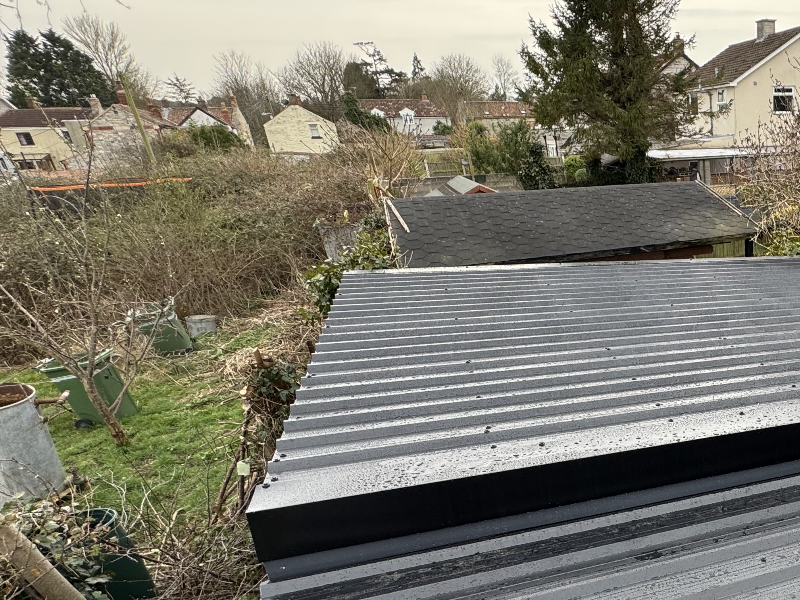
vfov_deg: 48.9
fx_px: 647
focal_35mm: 28
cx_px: 743
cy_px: 397
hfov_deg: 54.0
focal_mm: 2.22
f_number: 2.2
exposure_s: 1/306
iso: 40
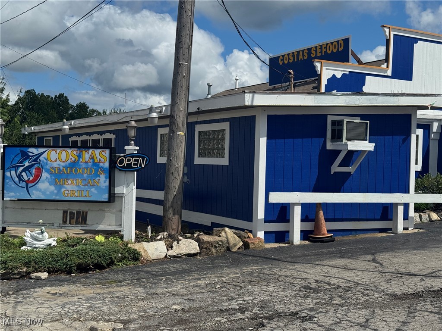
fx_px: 613
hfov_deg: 39.7
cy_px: 166
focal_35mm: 48
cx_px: 221
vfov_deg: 30.3
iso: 64
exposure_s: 1/7937
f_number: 1.78
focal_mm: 6.76
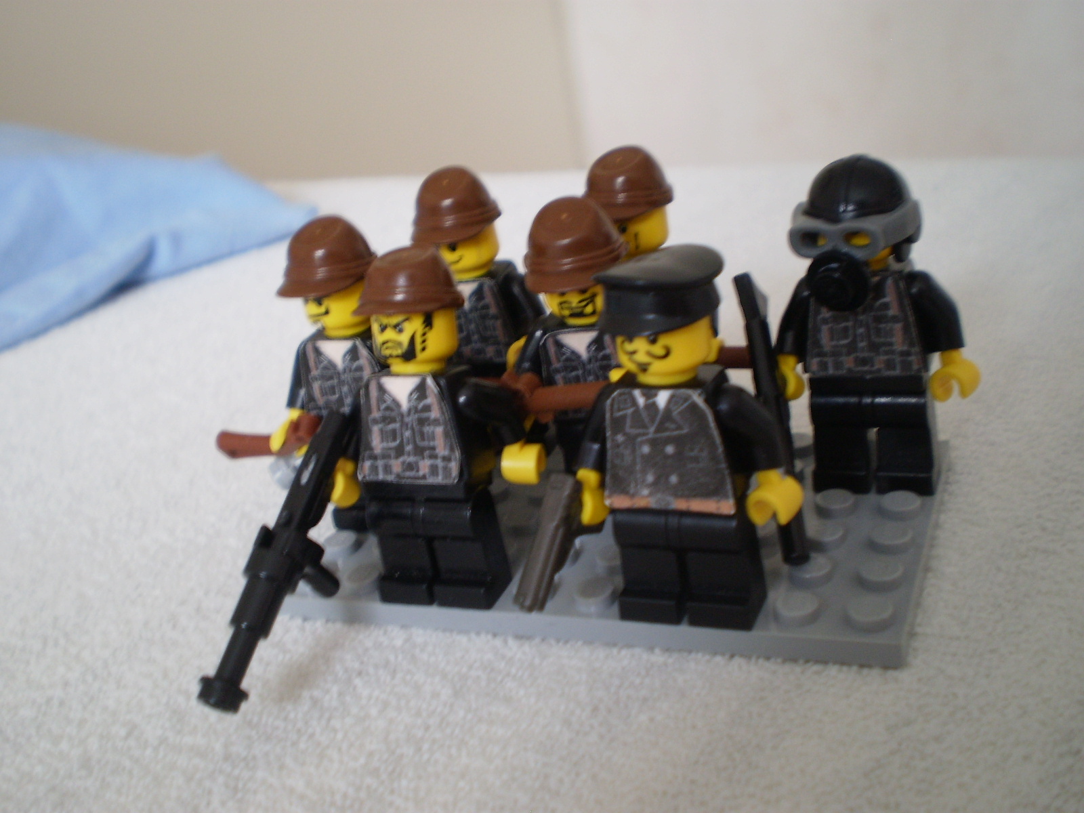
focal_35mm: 42
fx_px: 1315
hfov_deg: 44.8
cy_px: 406
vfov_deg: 34.3
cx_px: 542
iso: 125
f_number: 3.5
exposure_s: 1/3
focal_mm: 7.4
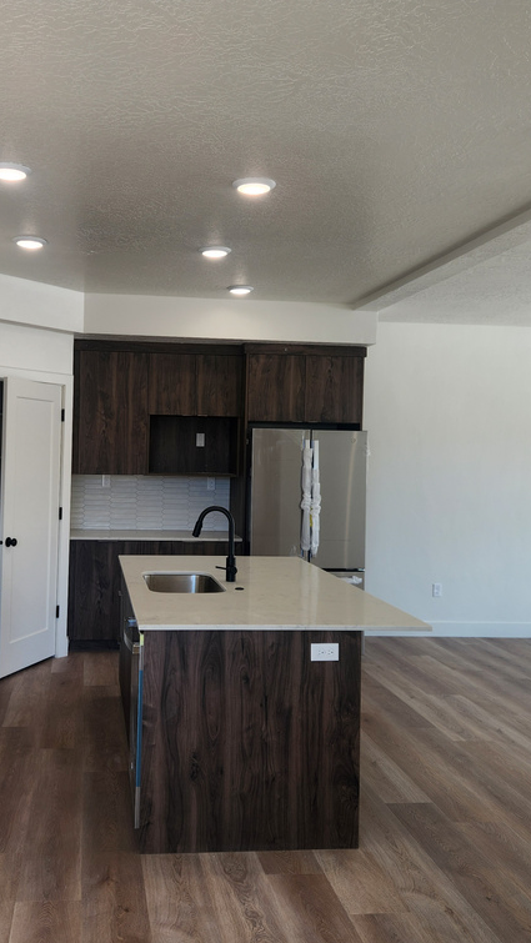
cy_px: 475
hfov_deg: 34.3
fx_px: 851
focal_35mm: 34
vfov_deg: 58.0
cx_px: 176
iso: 20
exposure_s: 1/186
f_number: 1.8
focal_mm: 5.4
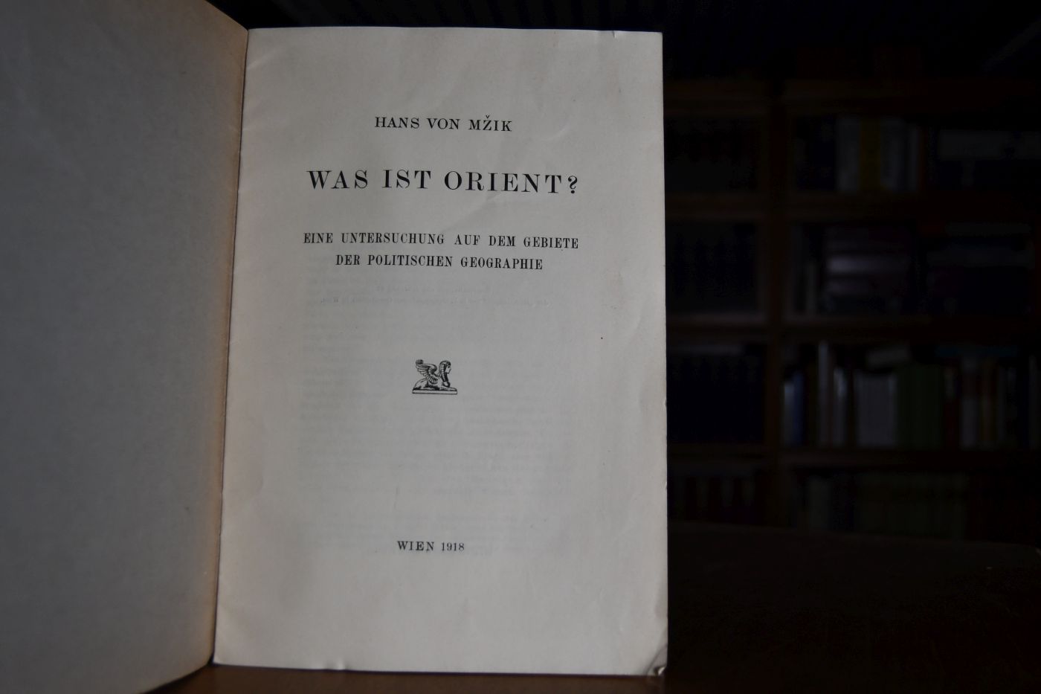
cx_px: 520
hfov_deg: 57.2
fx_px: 954
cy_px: 347
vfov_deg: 40.0
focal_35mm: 33
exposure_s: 1/250
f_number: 3.5
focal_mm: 22
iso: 500
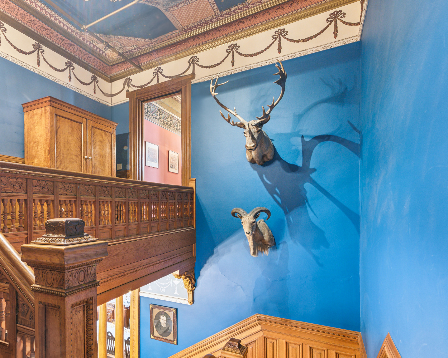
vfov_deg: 65.2
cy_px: 204
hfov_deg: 74.4
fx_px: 278
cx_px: 137
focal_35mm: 21
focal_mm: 16
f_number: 8
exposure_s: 2
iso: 320
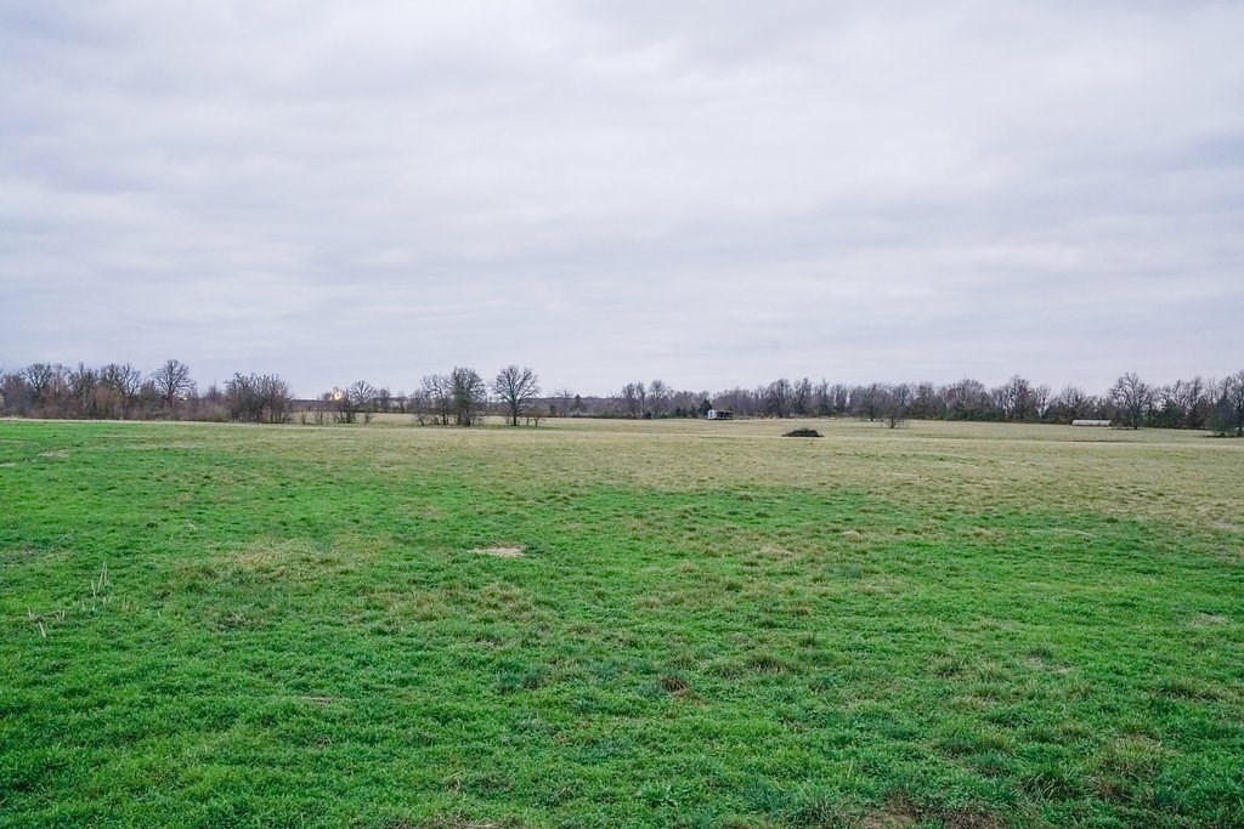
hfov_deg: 54.4
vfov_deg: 37.9
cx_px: 622
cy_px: 414
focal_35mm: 35
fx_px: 1210
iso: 1250
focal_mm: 35
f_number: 9
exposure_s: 1/8
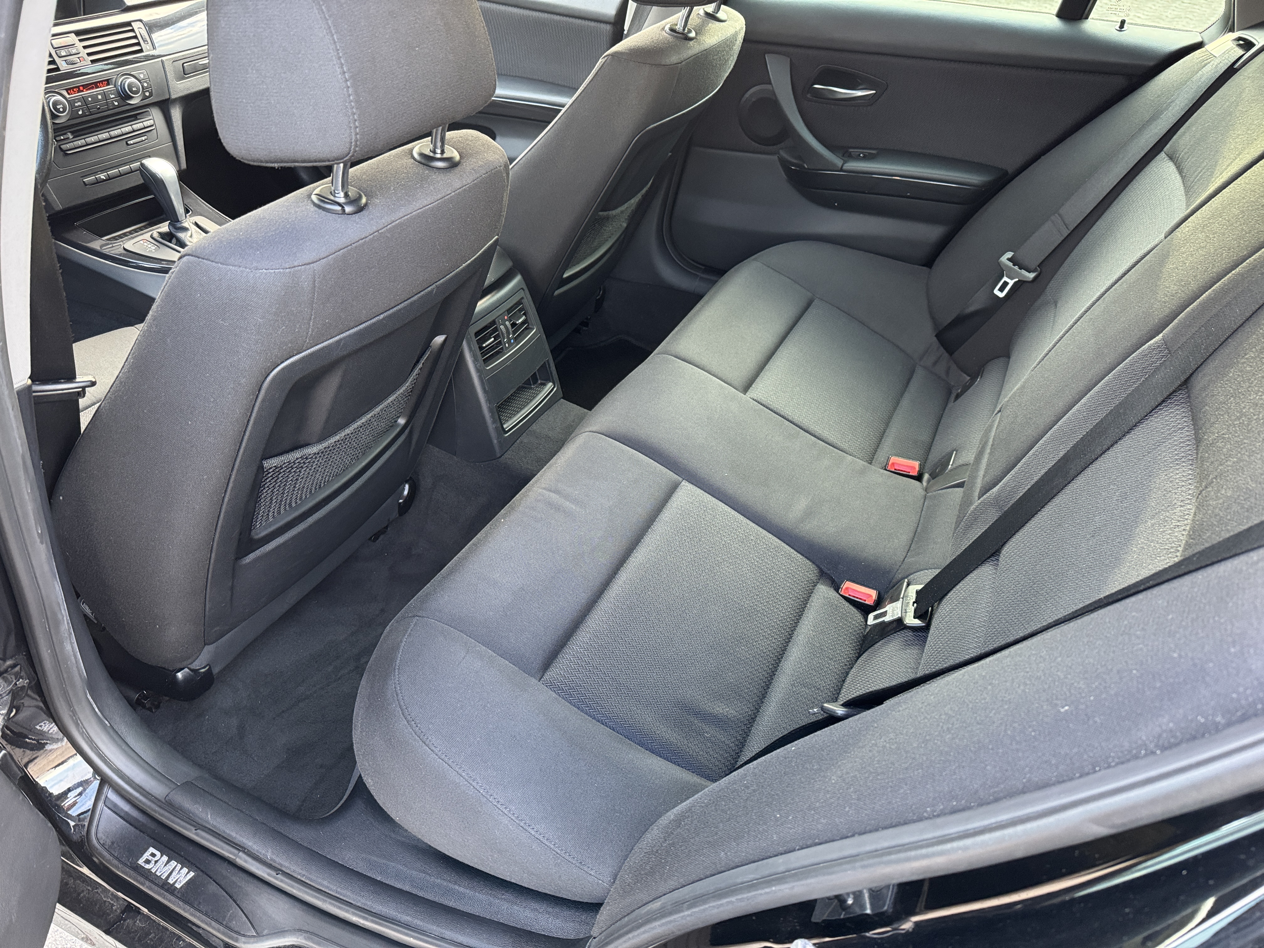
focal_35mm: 24
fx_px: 876
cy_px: 474
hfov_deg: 71.6
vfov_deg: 56.8
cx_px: 632
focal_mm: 6.76
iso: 400
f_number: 1.78
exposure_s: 1/60
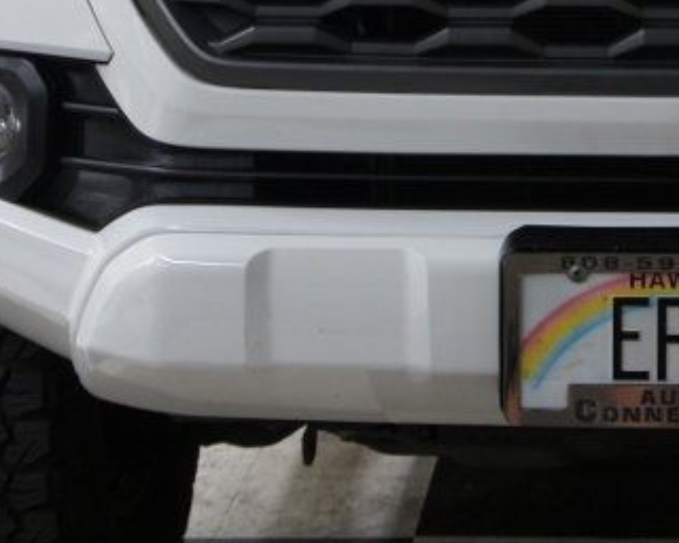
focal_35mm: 108
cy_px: 46
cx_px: 649
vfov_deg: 14.1
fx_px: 2170
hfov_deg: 17.4
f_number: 4
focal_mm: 24
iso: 400
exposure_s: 1/40
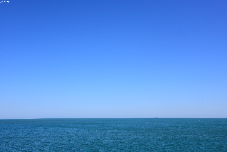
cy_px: 76
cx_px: 114
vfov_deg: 35.1
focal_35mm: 38
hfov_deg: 50.7
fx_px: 240
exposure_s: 1/200
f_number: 10
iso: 100
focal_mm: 38
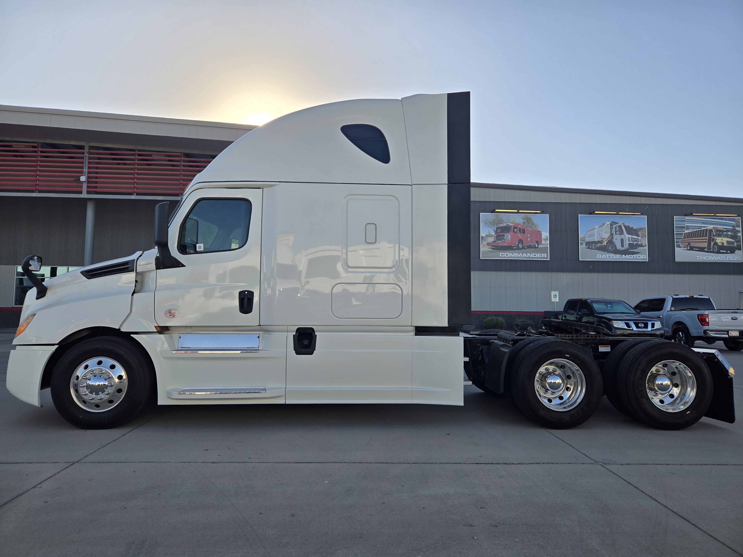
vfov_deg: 58.9
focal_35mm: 23
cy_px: 278
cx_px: 372
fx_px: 494
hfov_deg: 73.9
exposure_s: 1/1785
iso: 25
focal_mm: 5.4
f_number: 1.8
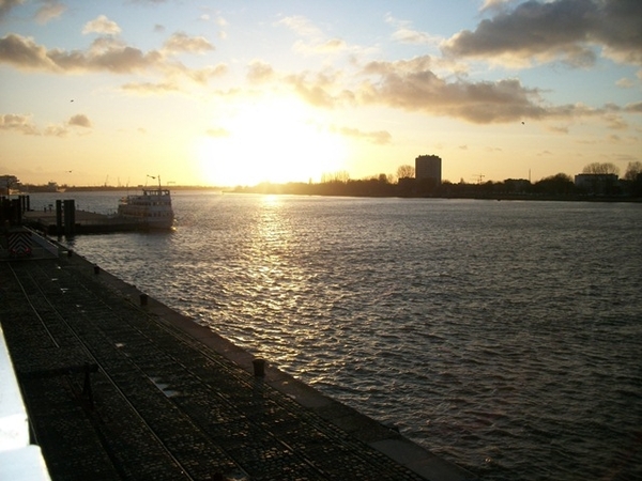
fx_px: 593
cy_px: 240
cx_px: 321
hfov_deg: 56.8
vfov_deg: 44.2
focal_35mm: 32
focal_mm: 5.7
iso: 80
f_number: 2.9
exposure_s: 1/800
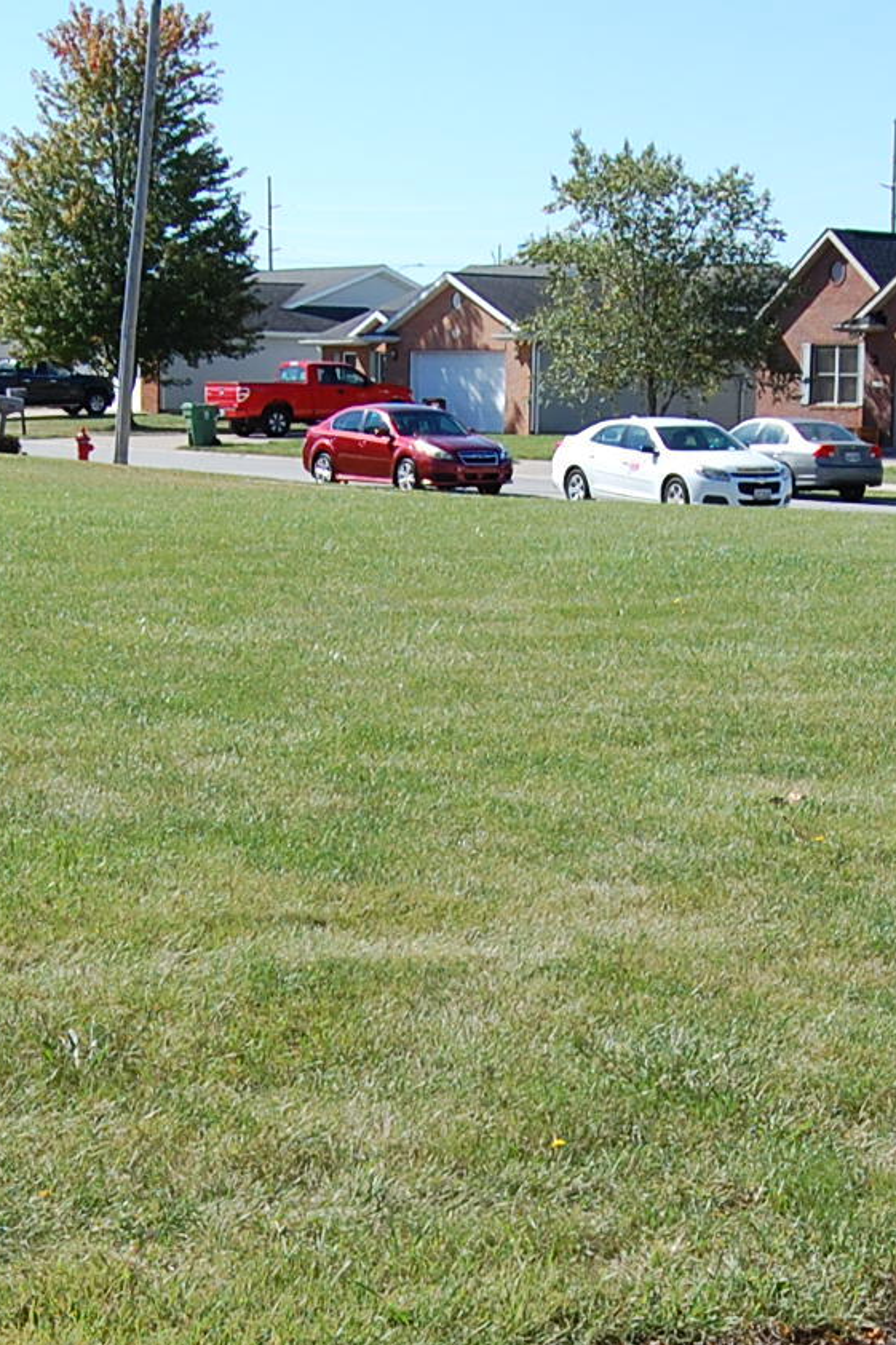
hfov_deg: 14.8
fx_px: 3448
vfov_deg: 21.9
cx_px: 556
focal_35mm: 92
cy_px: 1016
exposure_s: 1/320
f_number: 9
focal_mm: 23
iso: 200
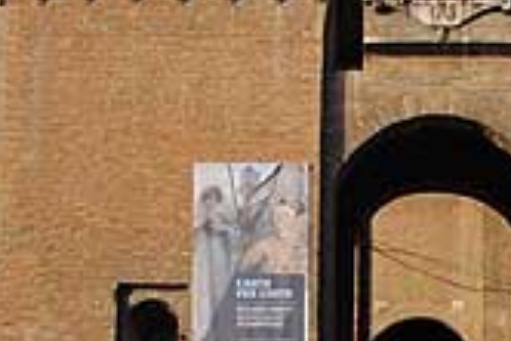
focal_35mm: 79
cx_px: 462
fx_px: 1122
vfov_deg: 16.1
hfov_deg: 24.9
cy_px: 481
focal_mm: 18
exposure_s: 1/160
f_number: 6.3
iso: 100
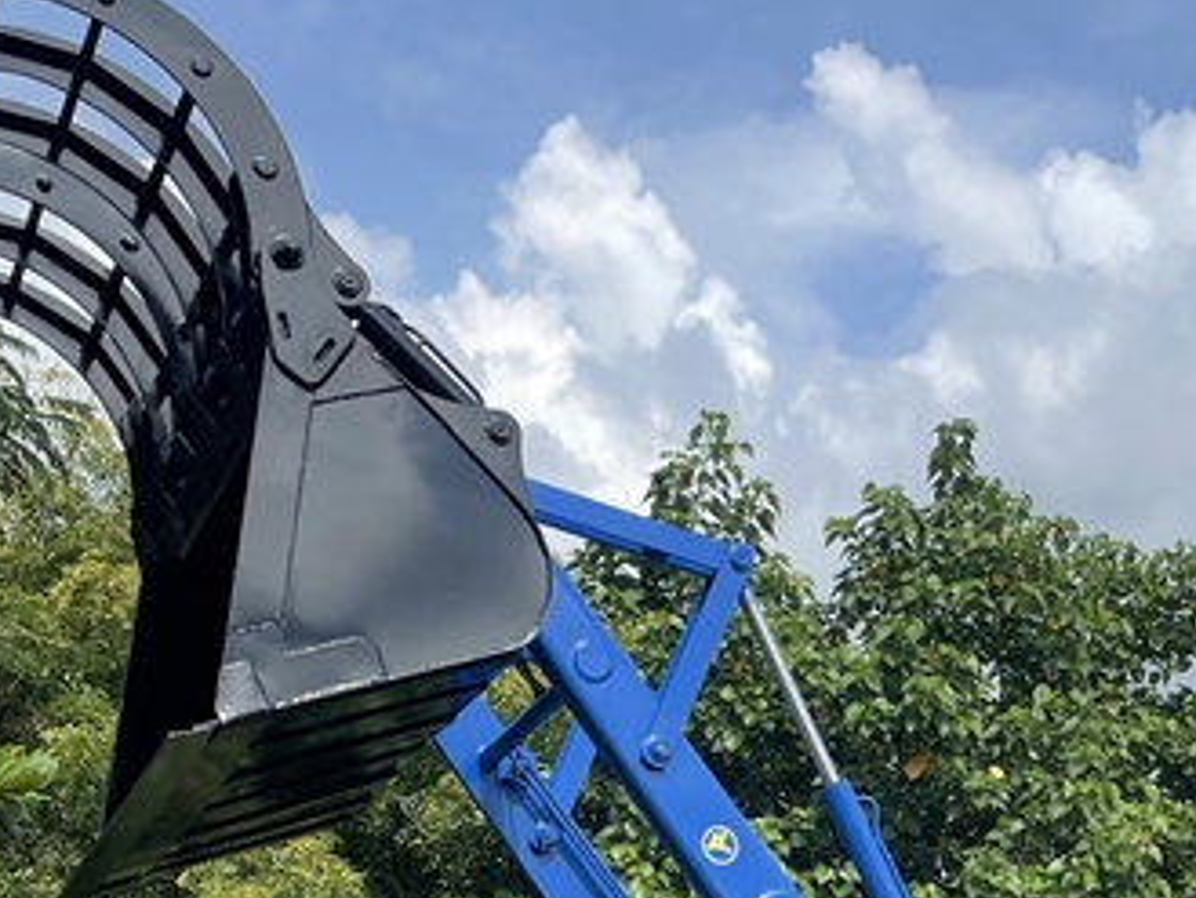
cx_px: 898
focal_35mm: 79
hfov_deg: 24.4
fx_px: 2730
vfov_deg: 17.6
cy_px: 1123
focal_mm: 4.2
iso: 32
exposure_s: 1/2817
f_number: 1.6
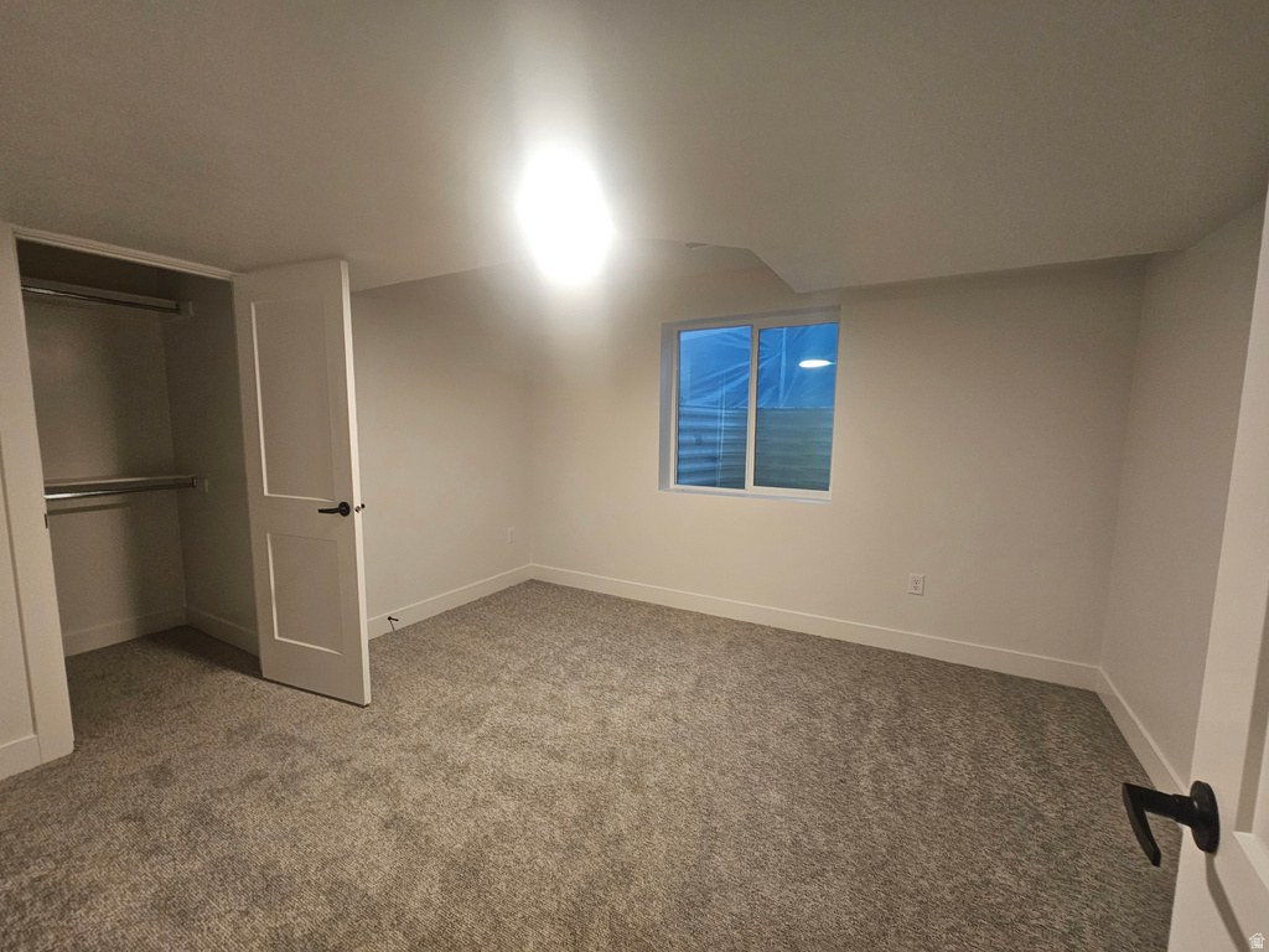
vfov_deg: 89.9
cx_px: 634
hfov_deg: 106.2
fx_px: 477
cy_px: 476
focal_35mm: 13
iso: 160
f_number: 2.2
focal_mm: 2.2
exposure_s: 1/60
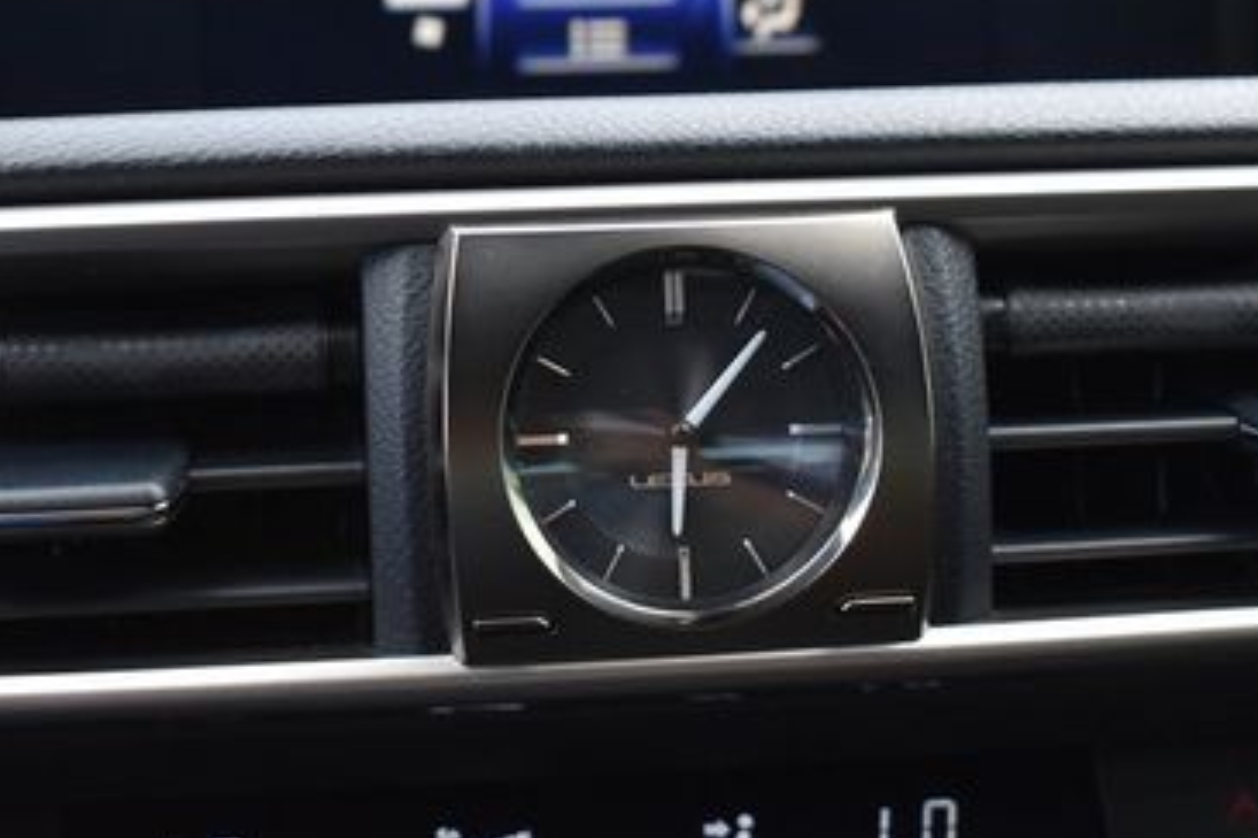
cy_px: 216
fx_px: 2759
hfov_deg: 25.7
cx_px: 648
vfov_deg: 17.2
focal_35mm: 79
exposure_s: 1/125
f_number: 4.2
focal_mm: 30
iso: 900
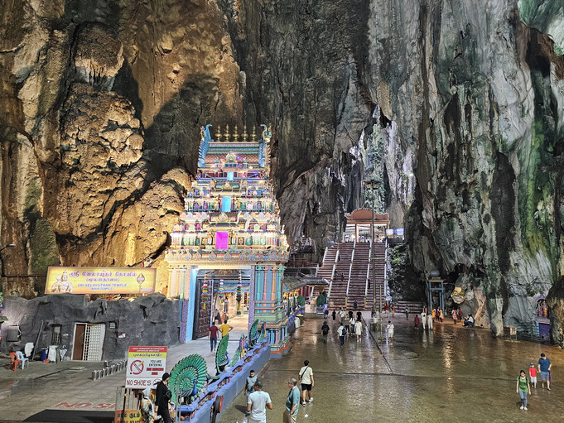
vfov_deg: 51.3
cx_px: 308
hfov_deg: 65.2
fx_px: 440
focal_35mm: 27
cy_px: 190
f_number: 1.7
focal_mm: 6.3
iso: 640
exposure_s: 1/50
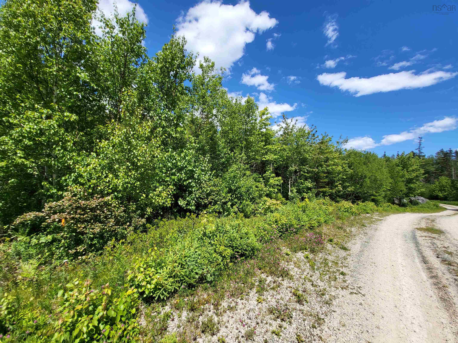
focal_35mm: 13
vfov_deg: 89.9
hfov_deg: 106.2
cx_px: 229
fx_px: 172
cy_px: 172
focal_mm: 1.74
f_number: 2.2
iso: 32
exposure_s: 1/1099
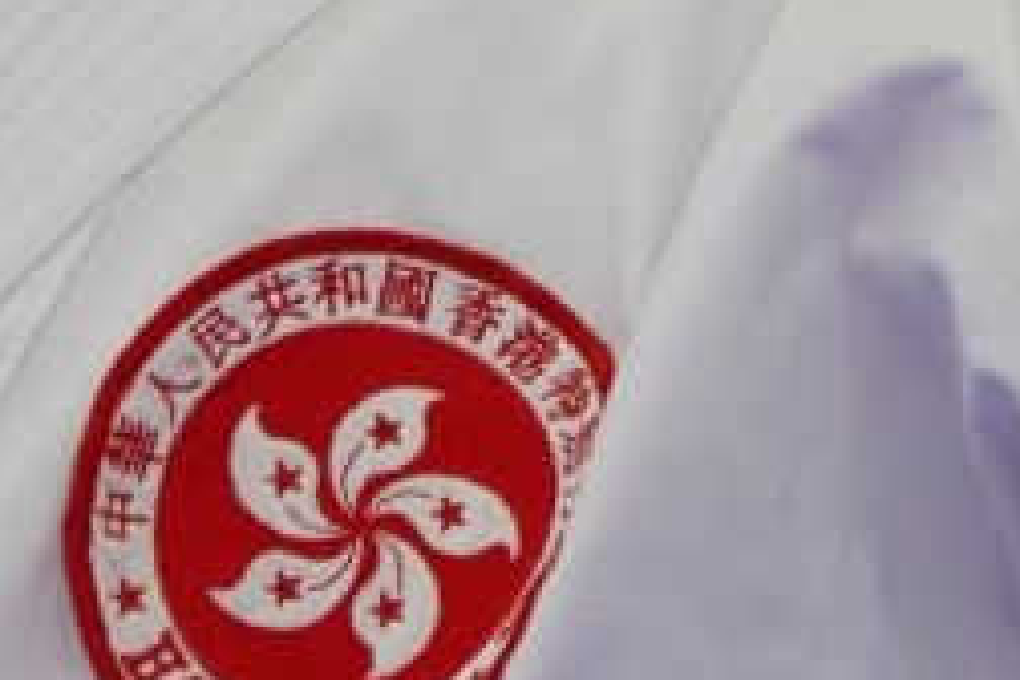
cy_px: -182
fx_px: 80914
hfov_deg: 0.7
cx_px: 785
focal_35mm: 2856
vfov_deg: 0.5
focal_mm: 400
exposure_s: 1/500
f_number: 5.6
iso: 800
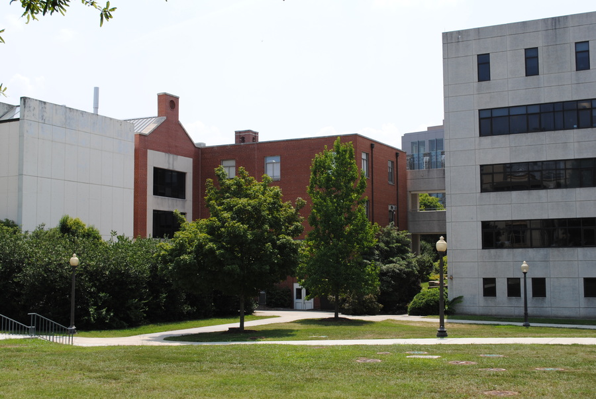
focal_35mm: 48
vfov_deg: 28.1
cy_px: 200
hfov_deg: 41.1
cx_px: 298
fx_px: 795
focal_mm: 32
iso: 100
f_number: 7.1
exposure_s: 1/200
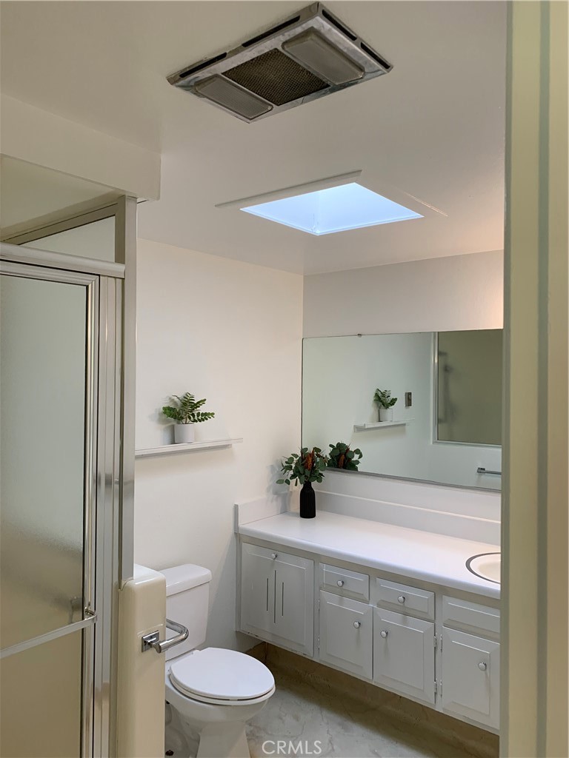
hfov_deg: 53.1
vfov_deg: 67.3
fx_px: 570
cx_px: 284
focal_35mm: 26
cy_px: 379
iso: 100
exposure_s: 1/60
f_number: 1.8
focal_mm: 4.25
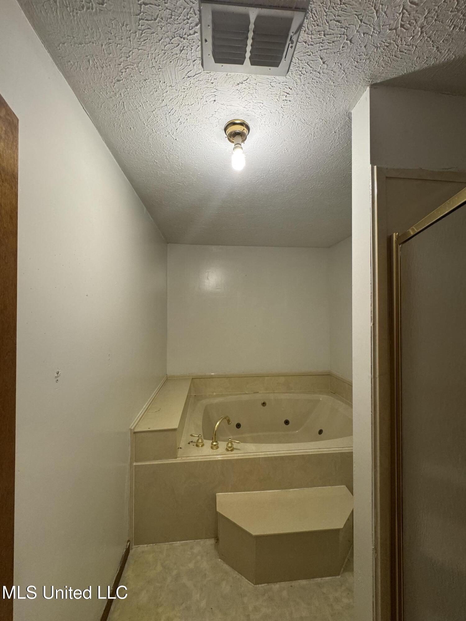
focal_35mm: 14
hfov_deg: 85.7
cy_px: 310
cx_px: 233
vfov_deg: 102.1
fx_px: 251
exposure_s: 1/60
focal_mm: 2.22
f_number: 2.2
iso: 160
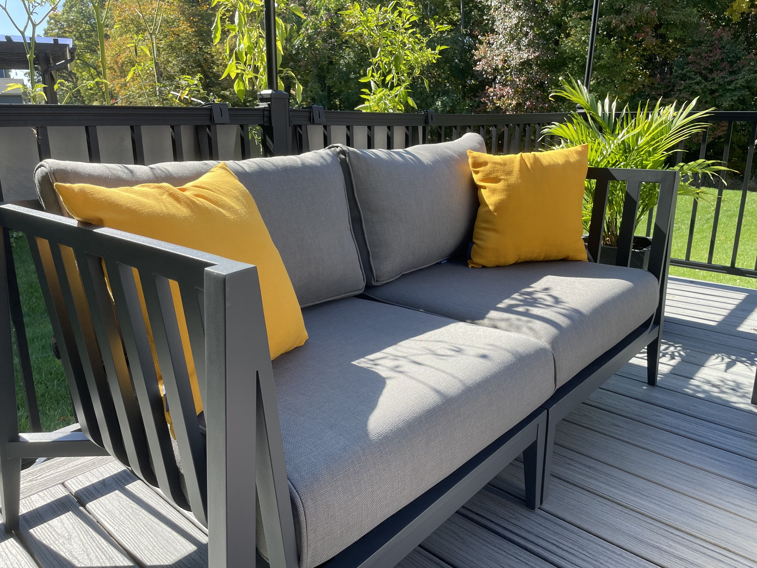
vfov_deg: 53.1
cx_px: 378
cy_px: 284
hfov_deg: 67.3
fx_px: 569
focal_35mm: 26
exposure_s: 1/734
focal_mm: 4.2
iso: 32
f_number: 1.6
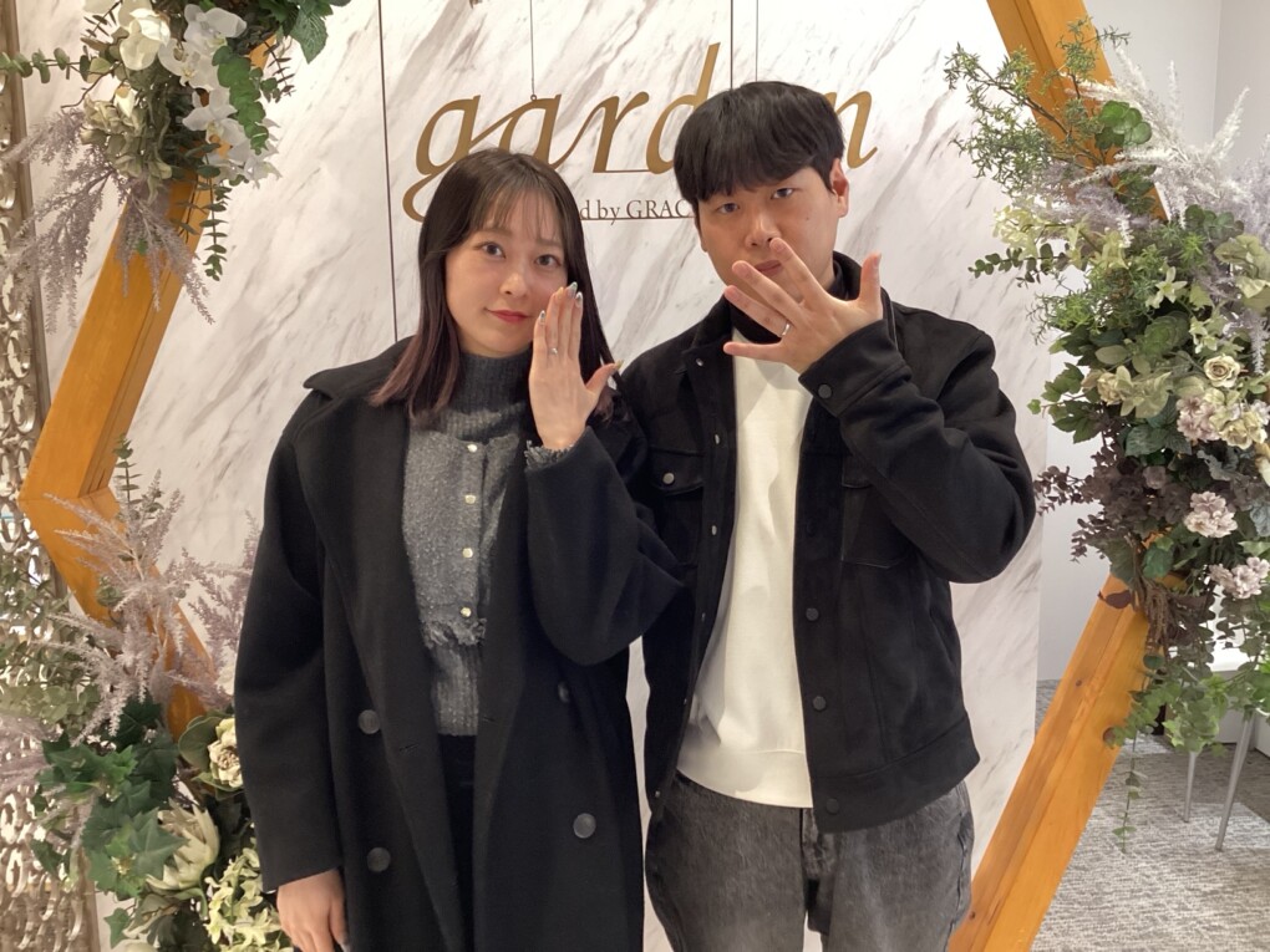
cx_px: 635
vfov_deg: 45.4
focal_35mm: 31
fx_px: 1137
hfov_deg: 58.4
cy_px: 476
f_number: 2.4
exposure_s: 1/60
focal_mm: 3.3
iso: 250
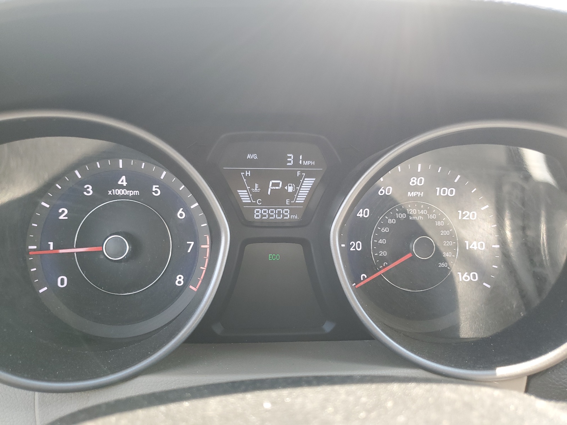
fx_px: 426
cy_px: 212
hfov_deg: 67.3
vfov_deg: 53.1
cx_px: 284
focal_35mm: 26
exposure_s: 1/120
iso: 58
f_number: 1.5
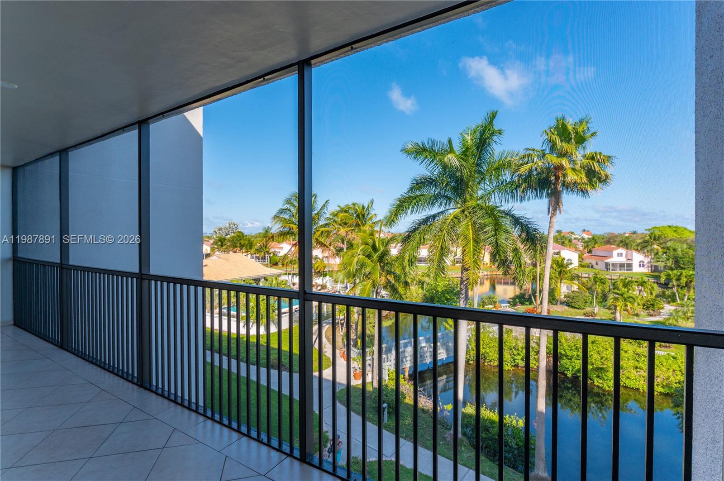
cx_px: 362
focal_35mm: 16
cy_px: 240
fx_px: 321
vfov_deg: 73.6
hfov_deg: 96.8
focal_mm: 16
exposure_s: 1/500
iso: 320
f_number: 7.1
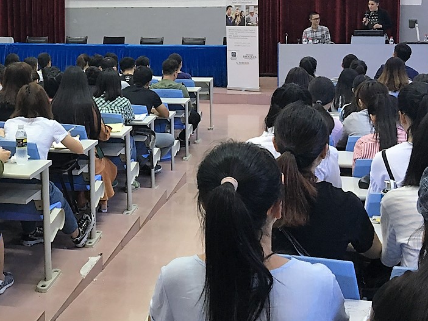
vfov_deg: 23.2
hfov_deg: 30.5
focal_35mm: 62
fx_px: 766
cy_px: 57
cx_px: 91
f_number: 2.2
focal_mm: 4.15
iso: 125
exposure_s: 1/33
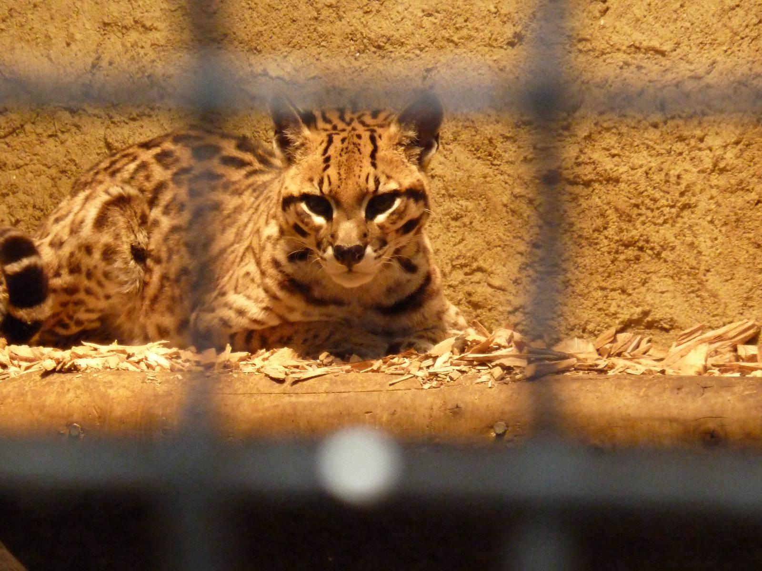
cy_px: 286
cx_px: 381
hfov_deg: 5.0
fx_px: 8783
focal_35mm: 399
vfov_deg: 3.7
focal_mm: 49.2
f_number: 4.9
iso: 800
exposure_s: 1/250
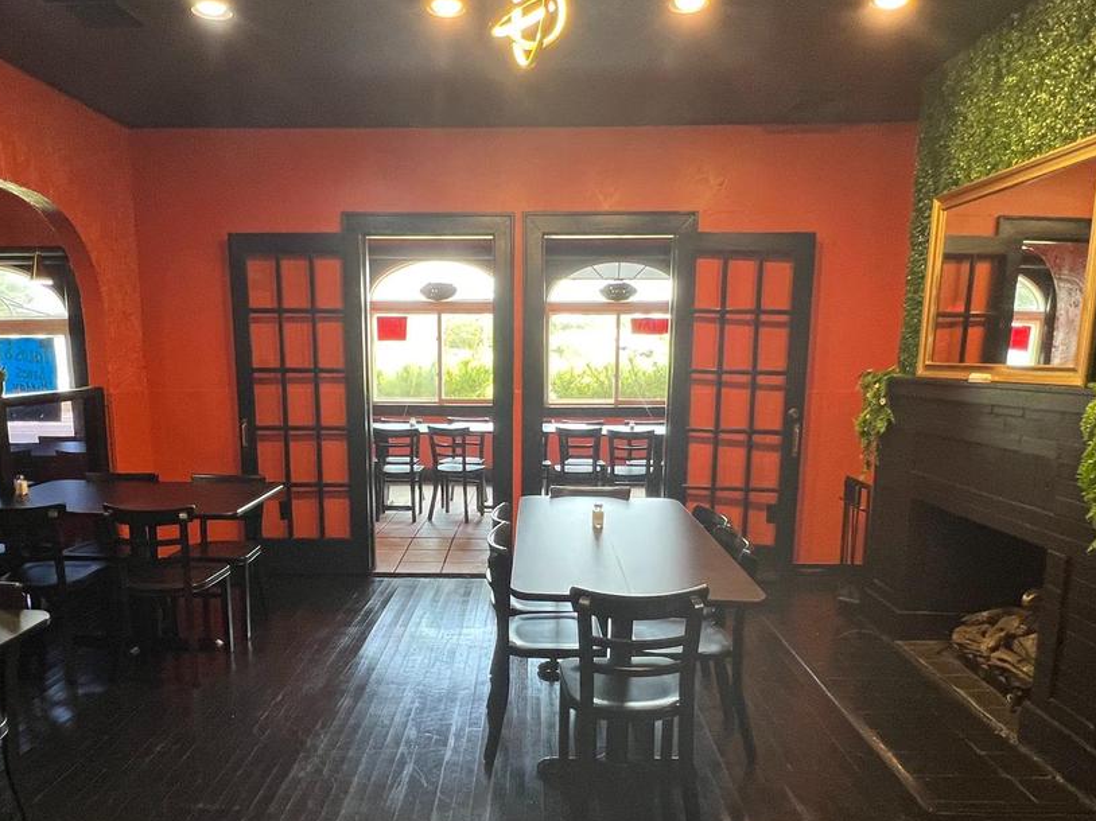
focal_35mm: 23
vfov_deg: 58.5
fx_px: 728
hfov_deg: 73.9
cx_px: 517
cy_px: 486
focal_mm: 1.57
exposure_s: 1/60
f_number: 1.8
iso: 160
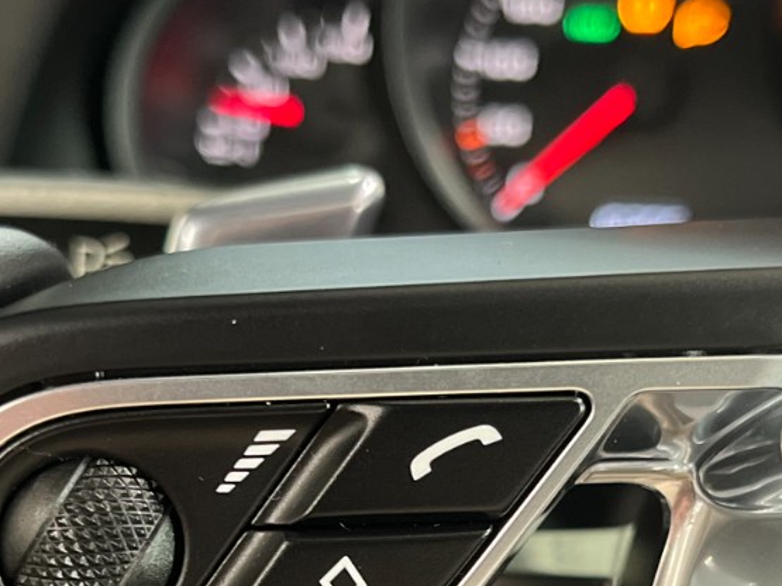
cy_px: 535
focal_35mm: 75
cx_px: 451
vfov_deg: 19.3
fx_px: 1694
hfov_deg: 26.0
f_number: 1.6
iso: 640
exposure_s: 1/30
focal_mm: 5.1
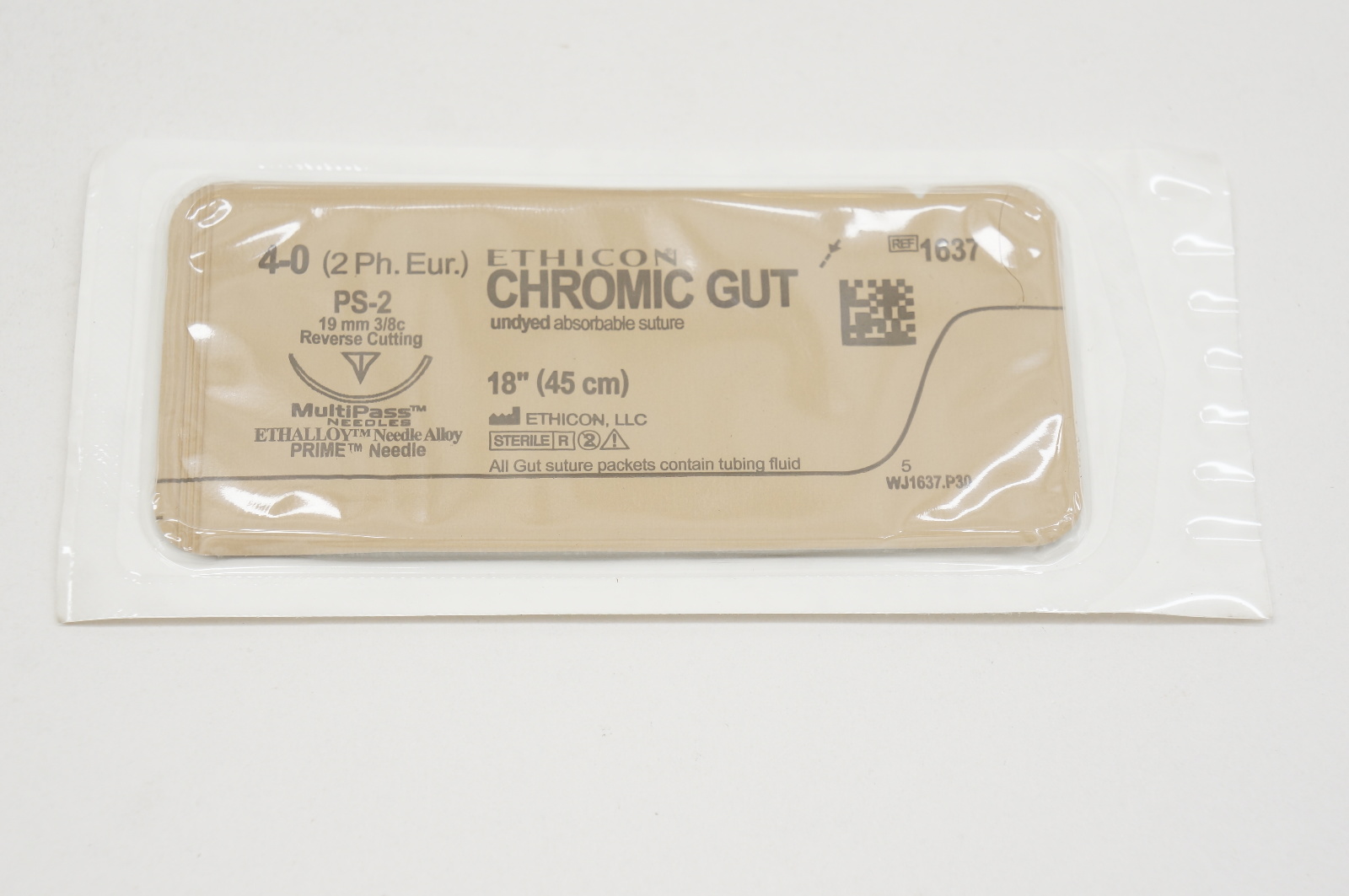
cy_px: 448
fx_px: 2414
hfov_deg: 31.2
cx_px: 674
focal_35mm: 64
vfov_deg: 21.0
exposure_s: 1/60
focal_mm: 43
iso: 400
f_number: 7.1
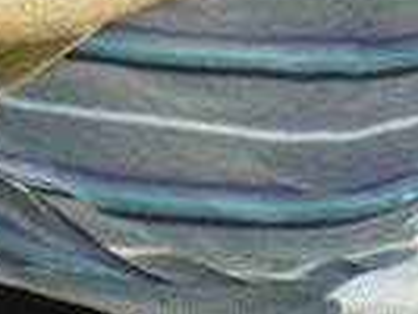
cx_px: 311
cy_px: -414
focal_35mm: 170
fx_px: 2055
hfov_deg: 11.6
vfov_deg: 8.1
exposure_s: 1/320
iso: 50
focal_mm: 6.3
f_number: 4.6
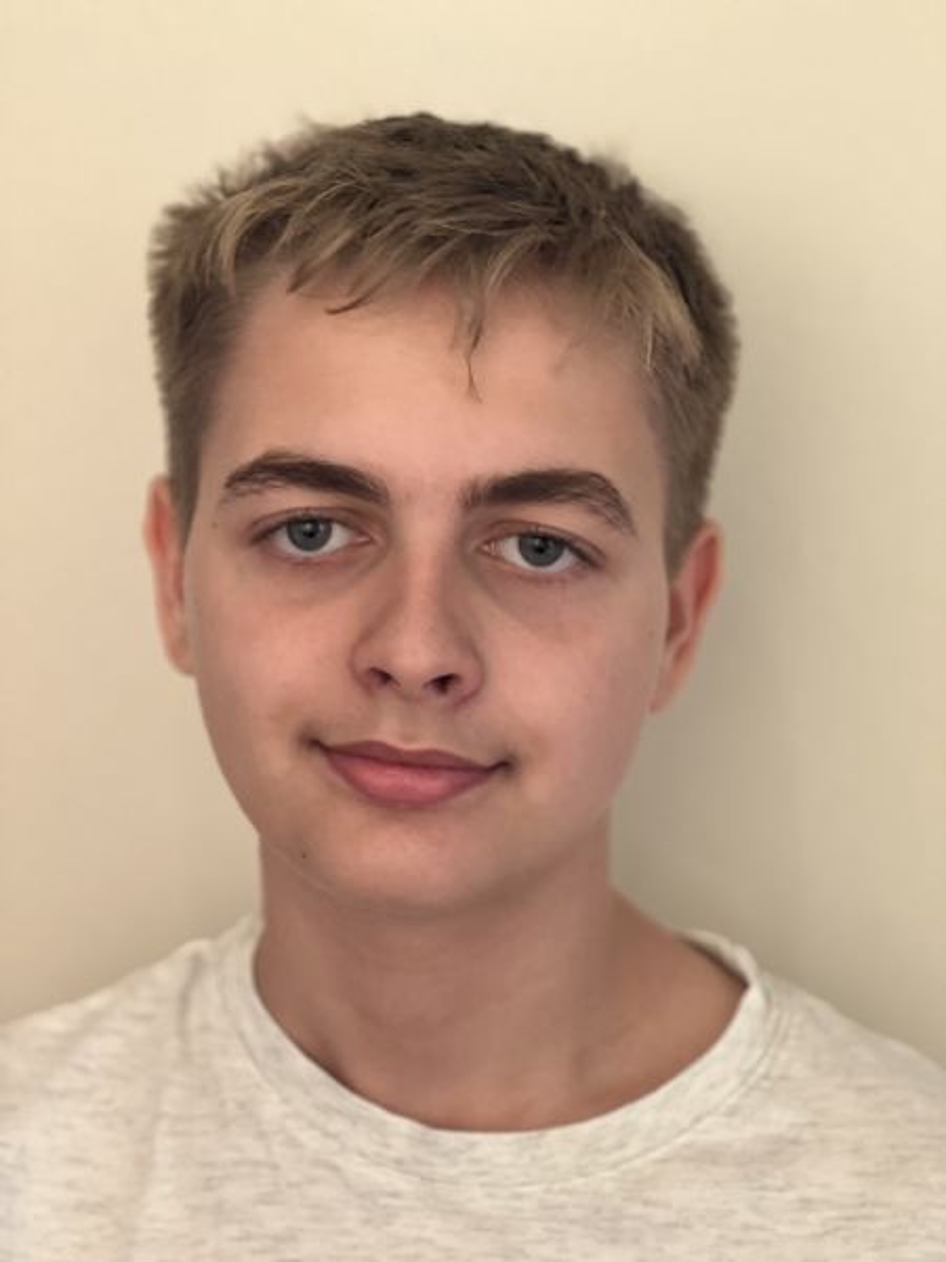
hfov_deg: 19.1
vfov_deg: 25.3
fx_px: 2806
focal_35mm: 77
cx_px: 473
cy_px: 631
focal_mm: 9
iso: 320
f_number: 2.8
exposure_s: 1/33
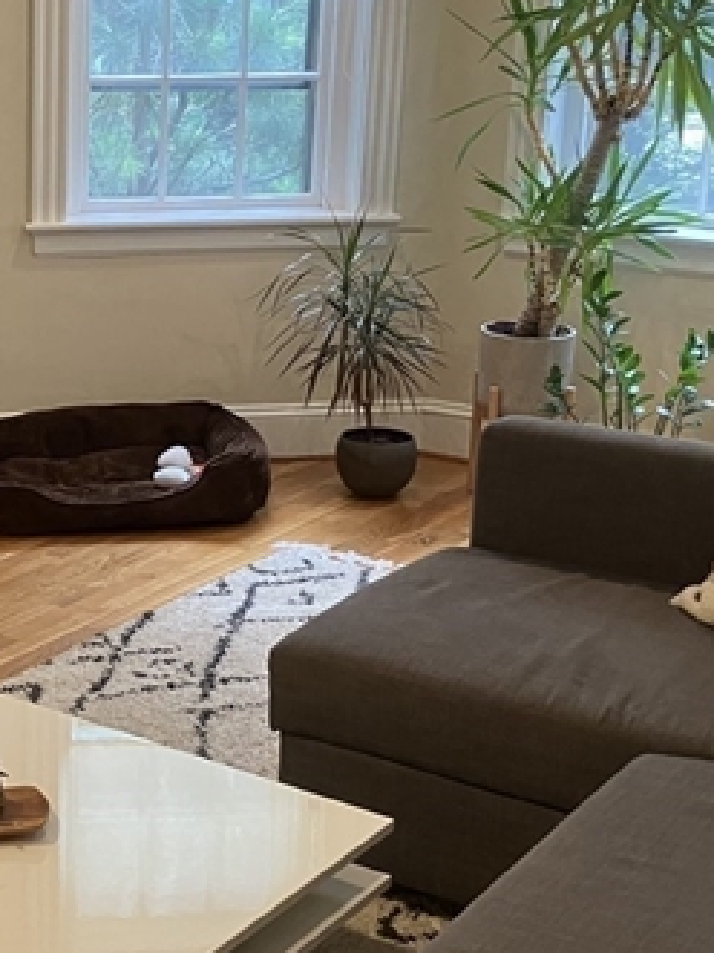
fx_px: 1789
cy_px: 466
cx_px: 3
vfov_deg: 29.8
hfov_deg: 21.8
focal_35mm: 65
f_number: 1.8
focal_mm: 3.99
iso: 200
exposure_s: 1/60
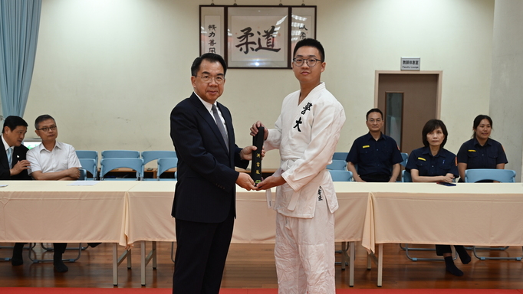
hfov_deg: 47.3
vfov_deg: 27.7
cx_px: 256
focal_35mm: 43
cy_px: 175
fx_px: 596
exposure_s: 1/60
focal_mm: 40
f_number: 4
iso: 320
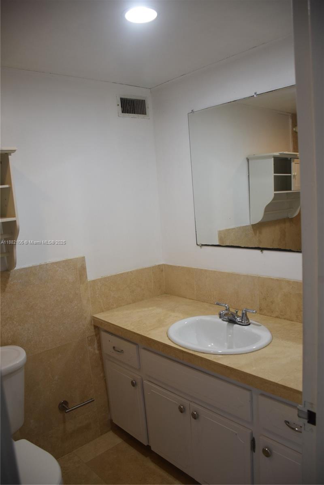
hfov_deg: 47.9
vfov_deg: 67.4
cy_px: 242
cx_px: 162
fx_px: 364
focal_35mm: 27
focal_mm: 18
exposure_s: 1/60
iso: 500
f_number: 4
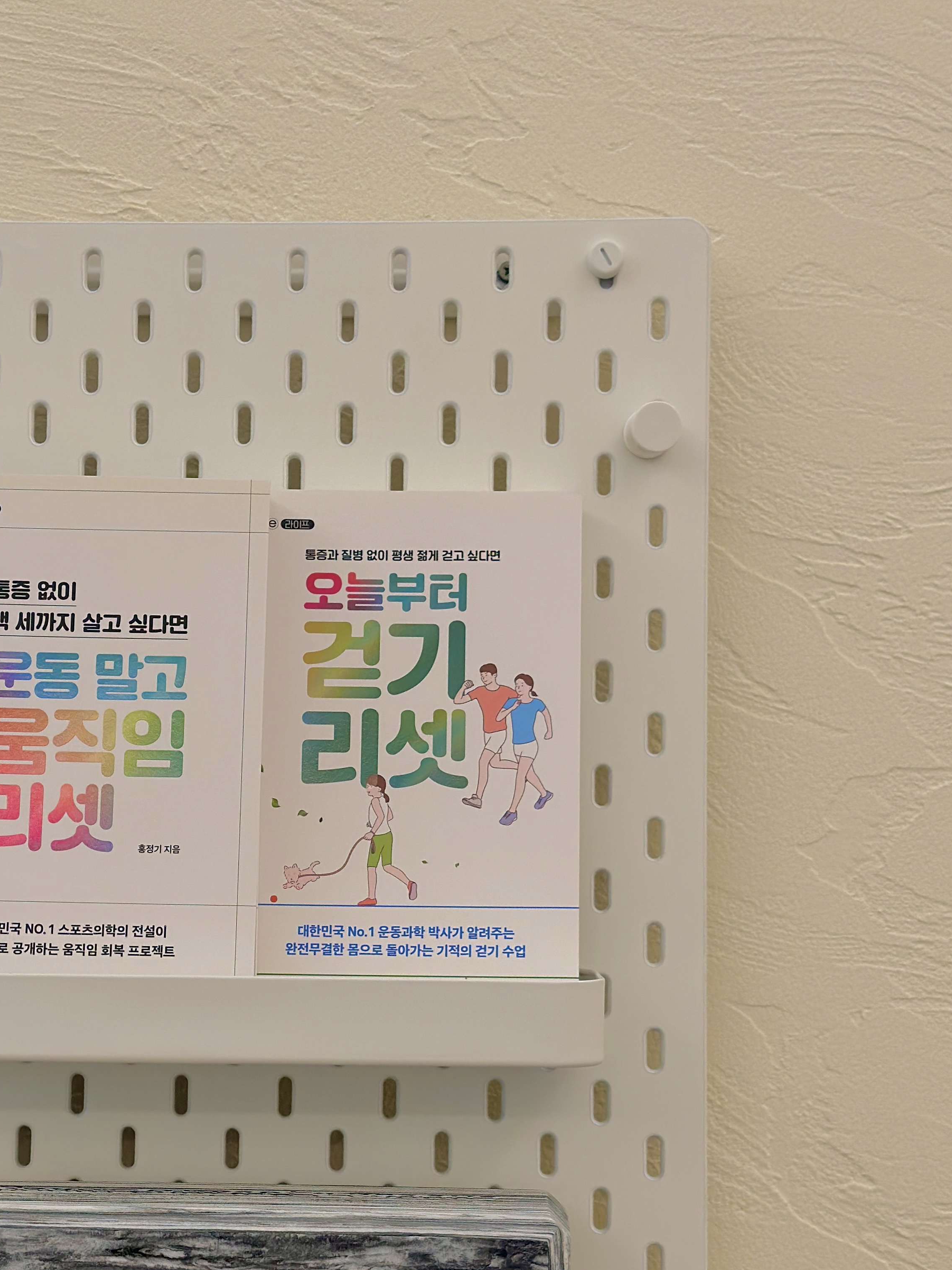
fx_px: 2347
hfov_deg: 22.9
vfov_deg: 30.1
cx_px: 335
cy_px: 805
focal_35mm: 64
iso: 100
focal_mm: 6.86
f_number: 1.78
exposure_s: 1/121
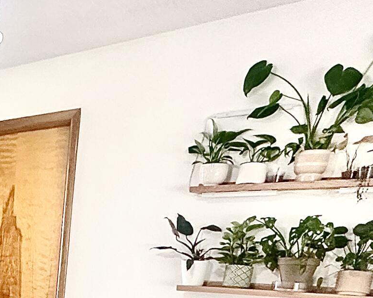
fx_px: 585
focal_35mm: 53
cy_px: 371
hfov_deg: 28.0
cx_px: -134
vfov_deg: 25.3
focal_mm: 2.22
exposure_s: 1/60
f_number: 2.2
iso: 320
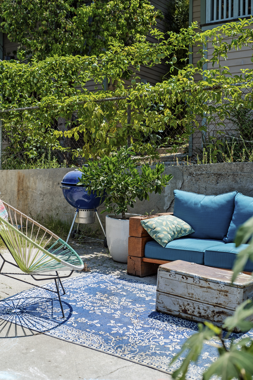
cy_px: 190
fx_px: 527
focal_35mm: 50
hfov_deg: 27.0
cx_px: 126
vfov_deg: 39.6
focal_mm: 50
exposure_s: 1/1000
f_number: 5
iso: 200
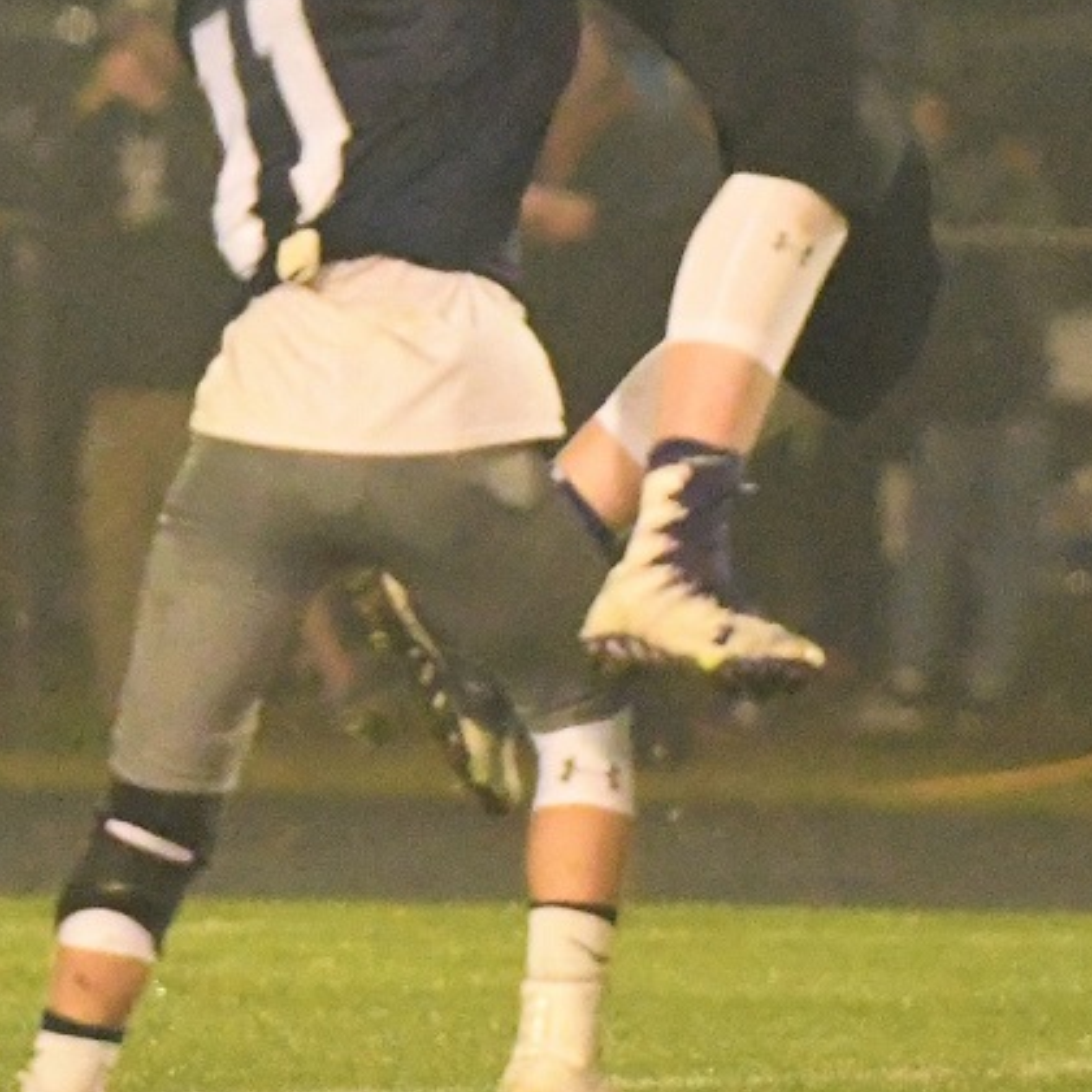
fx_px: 25956
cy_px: 36
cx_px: 1097
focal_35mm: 727
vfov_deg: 2.4
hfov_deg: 2.4
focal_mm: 195
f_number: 2.8
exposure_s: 1/1000
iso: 12800
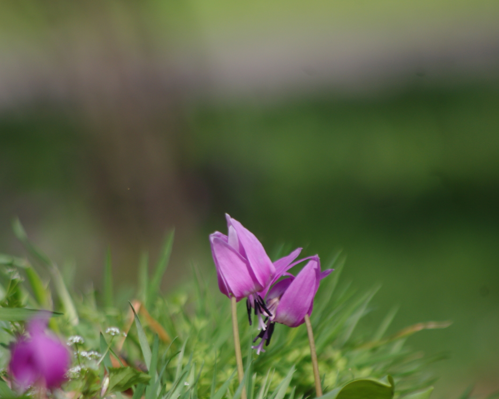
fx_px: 9408
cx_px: 250
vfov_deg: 2.4
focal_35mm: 637
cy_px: 264
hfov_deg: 3.0
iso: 200
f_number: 5.8
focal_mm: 300
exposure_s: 1/400
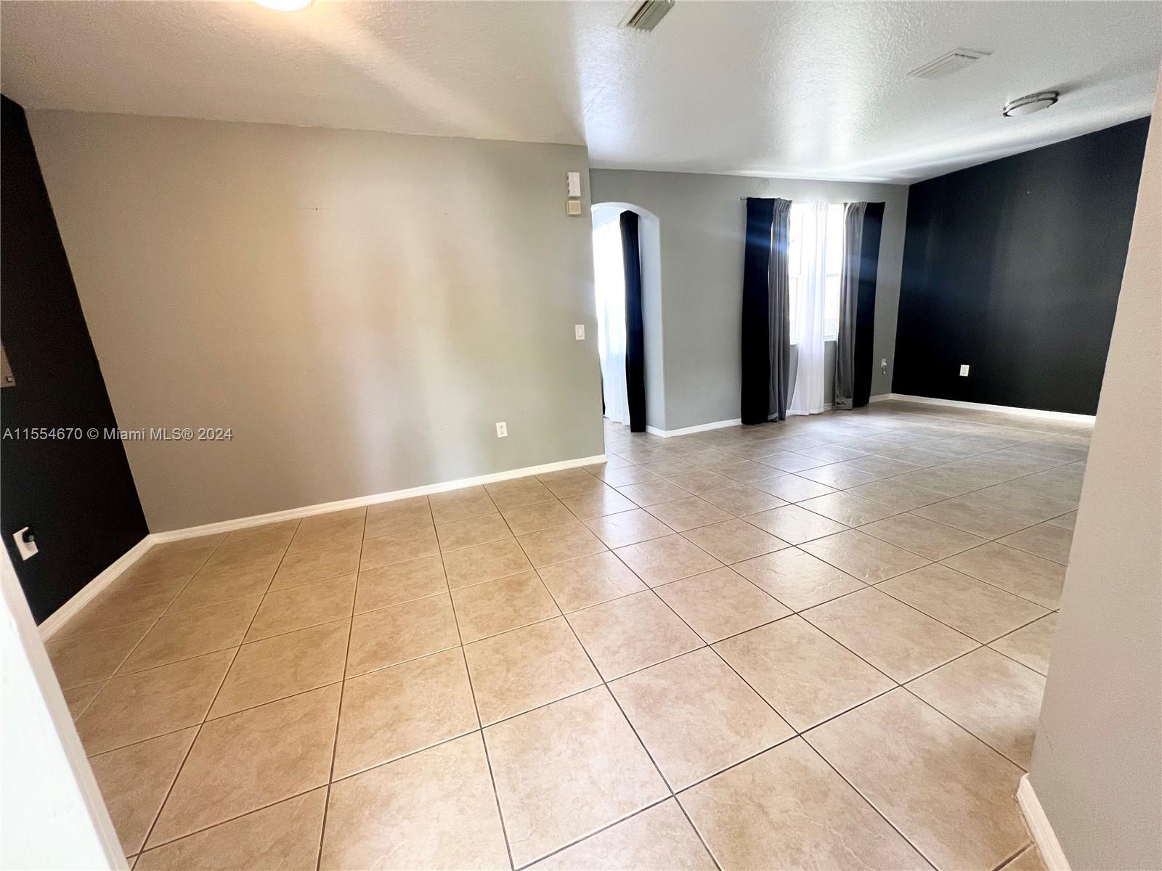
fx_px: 436
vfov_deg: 89.9
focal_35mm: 13
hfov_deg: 106.2
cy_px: 436
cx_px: 581
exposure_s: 1/60
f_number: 1.8
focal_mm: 1.57
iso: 200
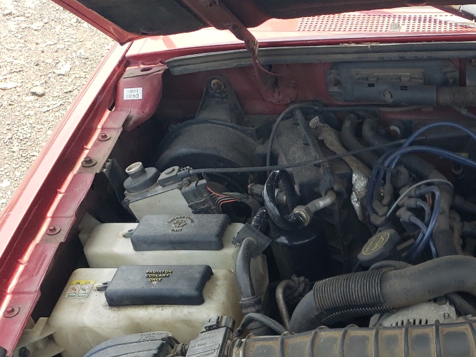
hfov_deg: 32.0
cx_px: 483
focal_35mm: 55
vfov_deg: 25.1
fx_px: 756
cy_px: 367
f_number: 1.5
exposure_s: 1/625
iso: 50
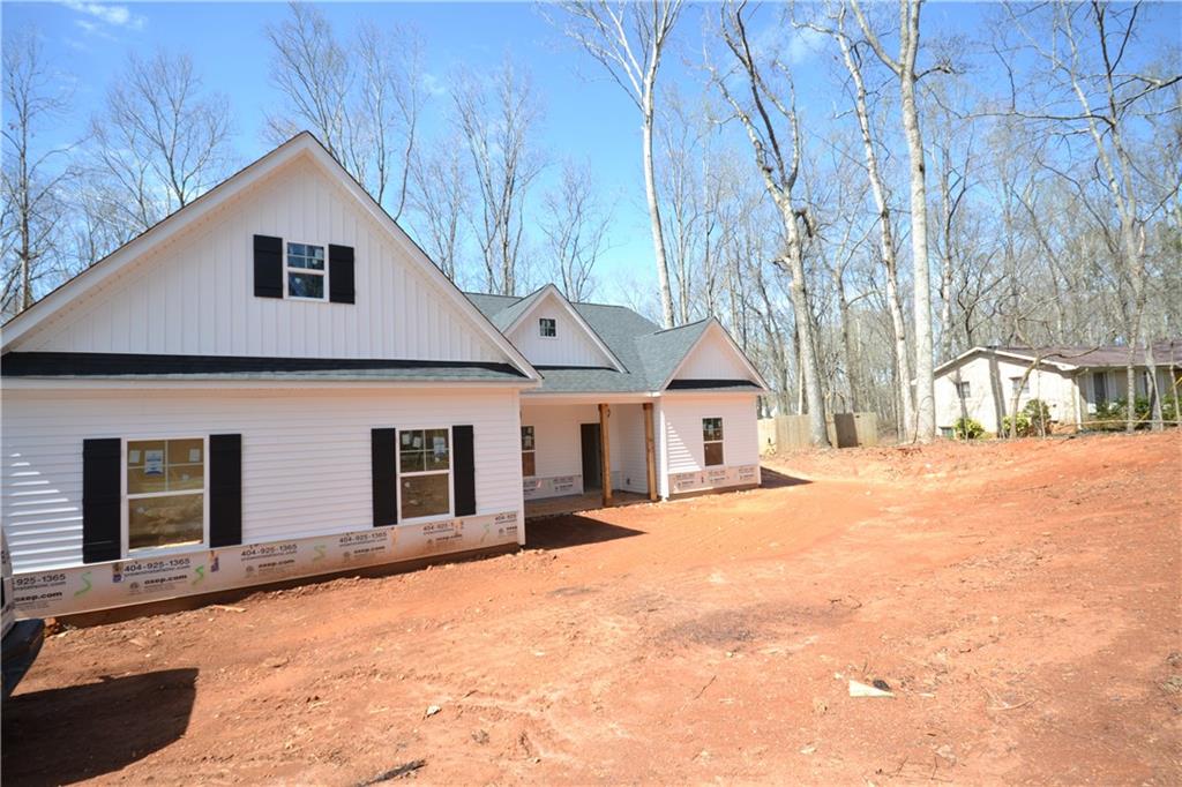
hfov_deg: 100.4
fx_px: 492
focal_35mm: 15
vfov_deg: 77.3
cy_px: 394
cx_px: 591
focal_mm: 10
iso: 100
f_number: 5.6
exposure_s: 1/125
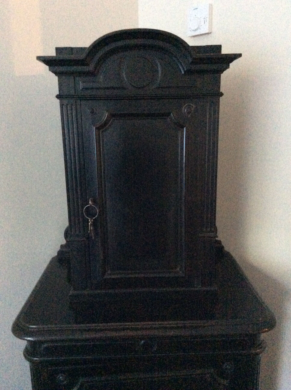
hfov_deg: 44.1
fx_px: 360
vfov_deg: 56.9
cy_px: 195
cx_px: 146
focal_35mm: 32
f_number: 2.4
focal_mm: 3.3
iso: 800
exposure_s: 1/17
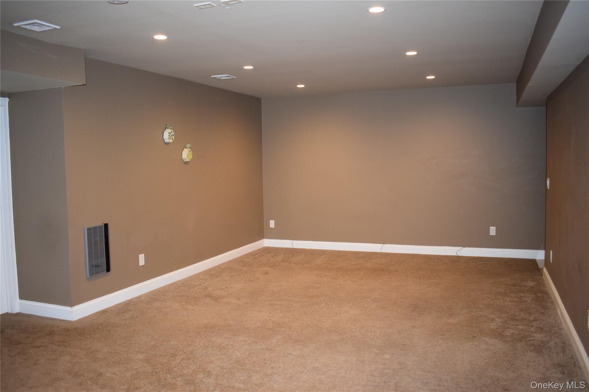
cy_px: 196
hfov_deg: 61.9
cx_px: 294
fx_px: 491
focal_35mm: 30
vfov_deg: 43.6
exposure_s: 1/60
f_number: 3.8
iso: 1100
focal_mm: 20
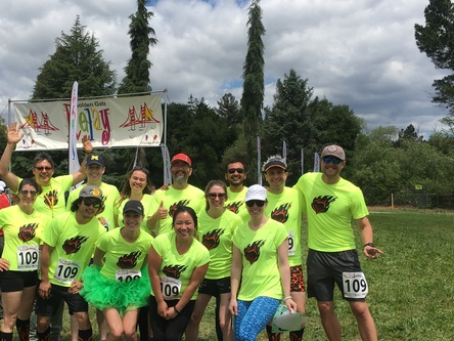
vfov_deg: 30.9
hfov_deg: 40.3
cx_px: 189
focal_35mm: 47
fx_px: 616
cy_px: 189
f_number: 2.2
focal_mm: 4.15
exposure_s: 1/2747
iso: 25
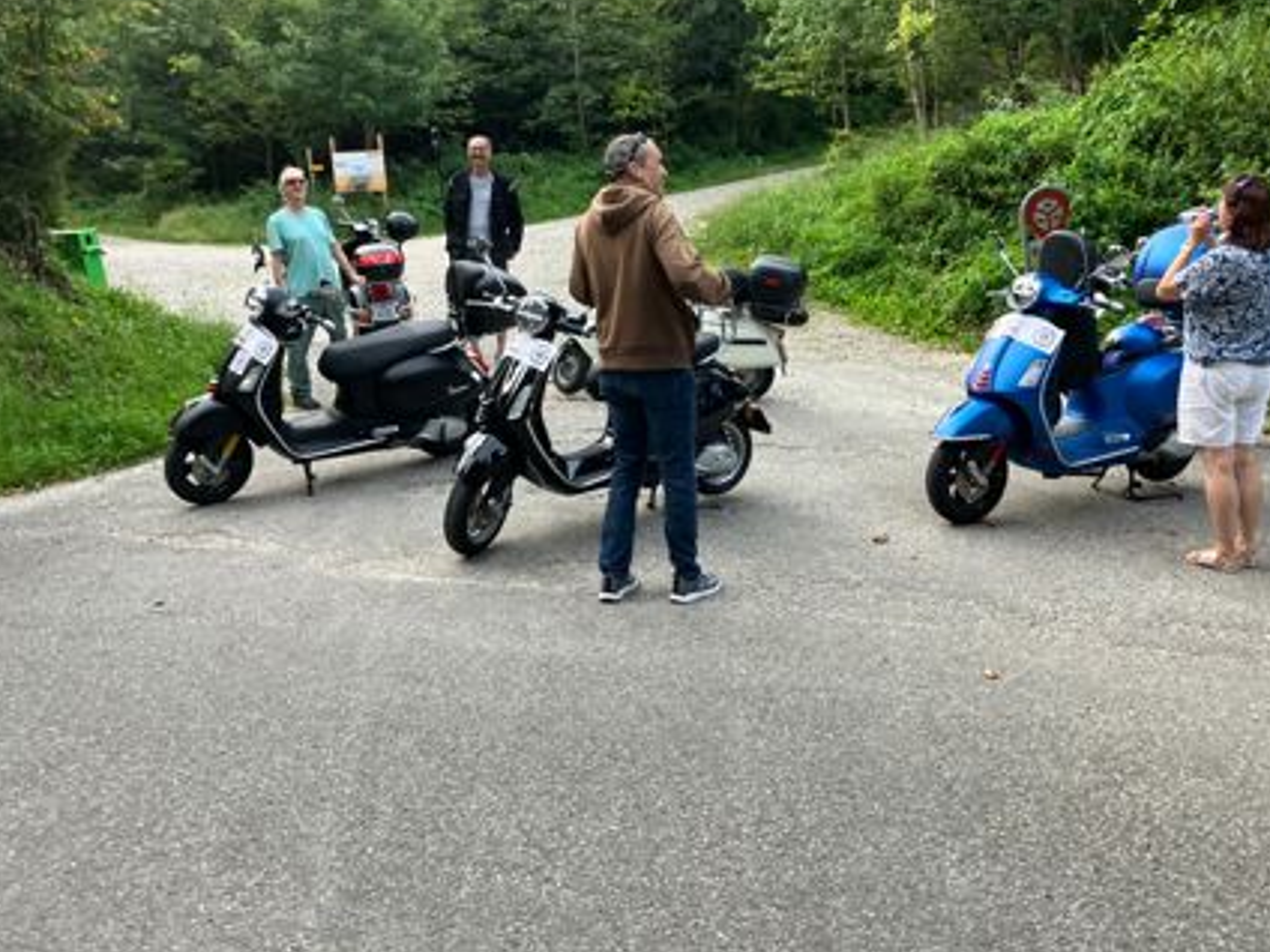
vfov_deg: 42.9
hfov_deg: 55.1
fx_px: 1211
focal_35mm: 33
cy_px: 466
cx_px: 725
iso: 64
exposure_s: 1/121
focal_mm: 3.99
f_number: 1.8
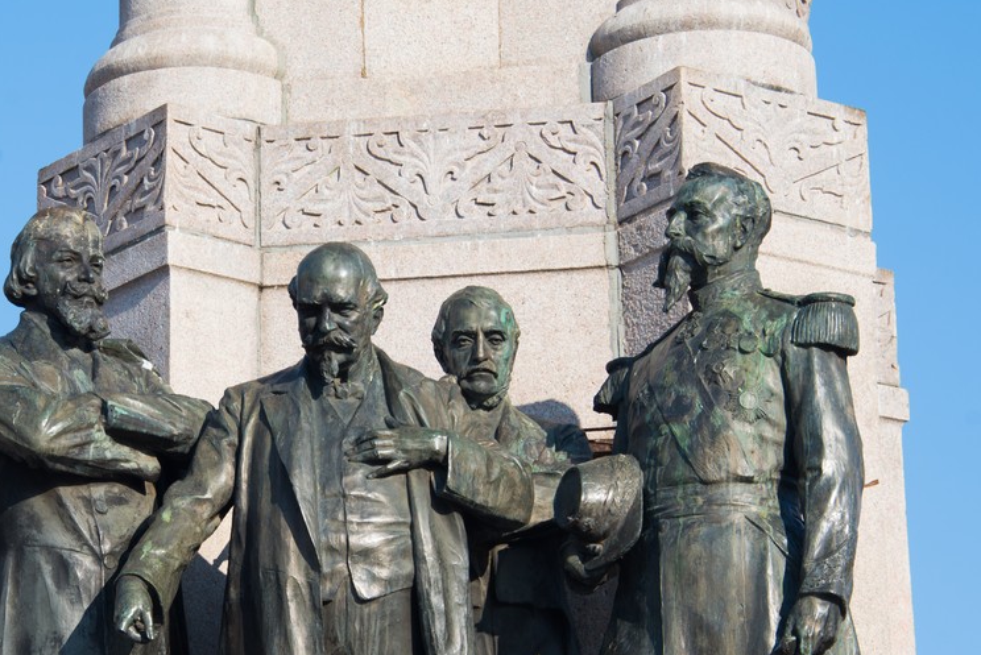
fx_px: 5889
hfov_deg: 9.5
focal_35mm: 216
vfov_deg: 6.4
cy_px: 455
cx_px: 284
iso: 100
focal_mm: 112
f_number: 8
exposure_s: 1/200
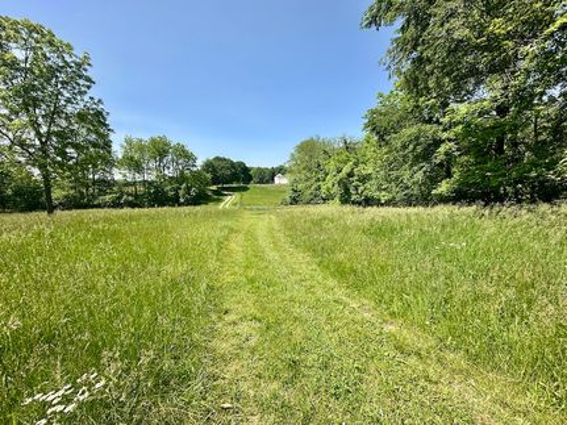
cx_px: 284
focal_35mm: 14
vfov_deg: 85.6
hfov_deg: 102.1
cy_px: 212
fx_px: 229
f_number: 2.2
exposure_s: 1/1795
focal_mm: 2.22
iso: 50
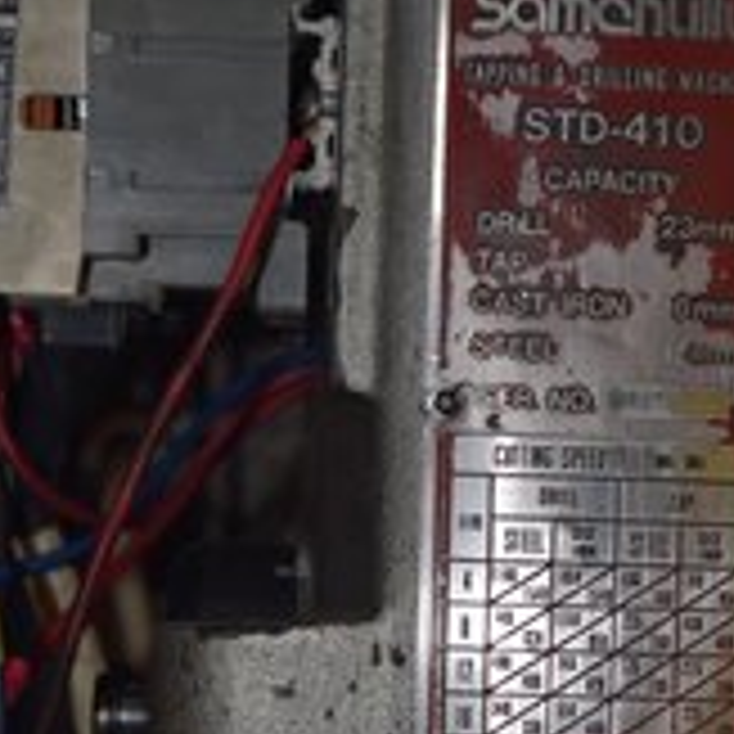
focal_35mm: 125
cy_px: 464
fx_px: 2999
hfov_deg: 13.9
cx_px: 588
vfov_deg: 13.9
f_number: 4.8
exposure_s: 1/60
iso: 560
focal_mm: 40
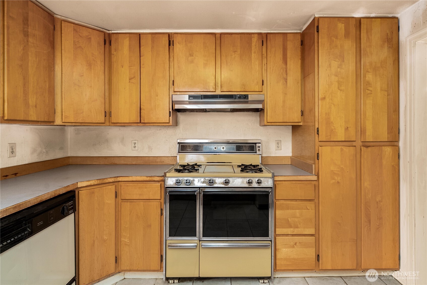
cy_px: 142
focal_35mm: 17
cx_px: 214
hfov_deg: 93.2
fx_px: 202
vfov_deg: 70.5
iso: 1000
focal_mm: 17
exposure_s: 1/6
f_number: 7.1
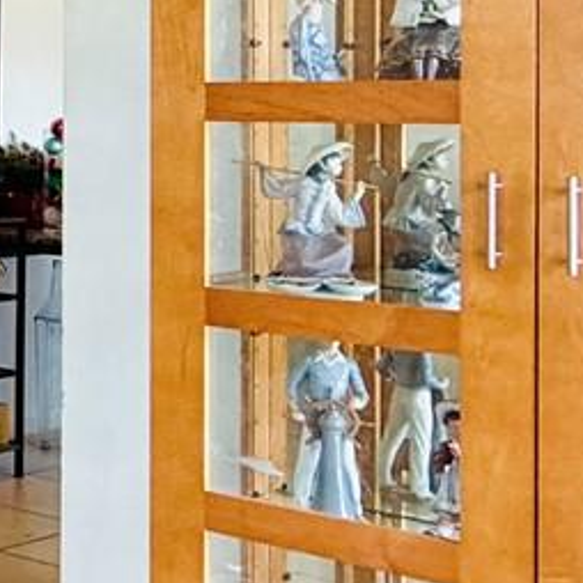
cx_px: -723
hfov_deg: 15.4
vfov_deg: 21.9
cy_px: 106
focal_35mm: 78
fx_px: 1486
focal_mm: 2.22
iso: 200
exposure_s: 1/120
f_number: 2.2
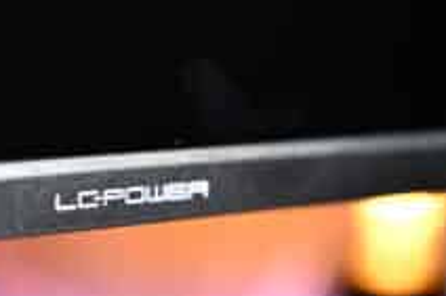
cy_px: 197
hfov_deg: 14.8
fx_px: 1708
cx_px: 114
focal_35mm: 138
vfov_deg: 9.9
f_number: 2.8
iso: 560
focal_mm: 75
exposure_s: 1/80
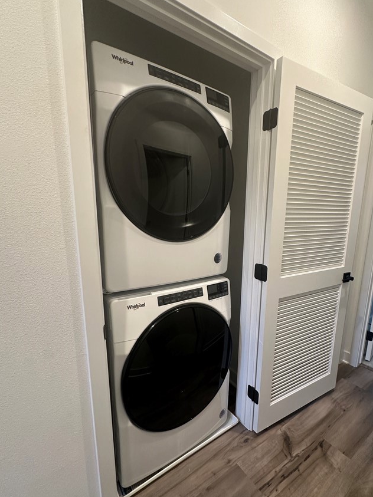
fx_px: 244
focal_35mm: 17
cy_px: 257
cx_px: 204
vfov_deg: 91.0
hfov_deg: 74.5
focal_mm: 2.22
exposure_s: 1/60
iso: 250
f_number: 2.2
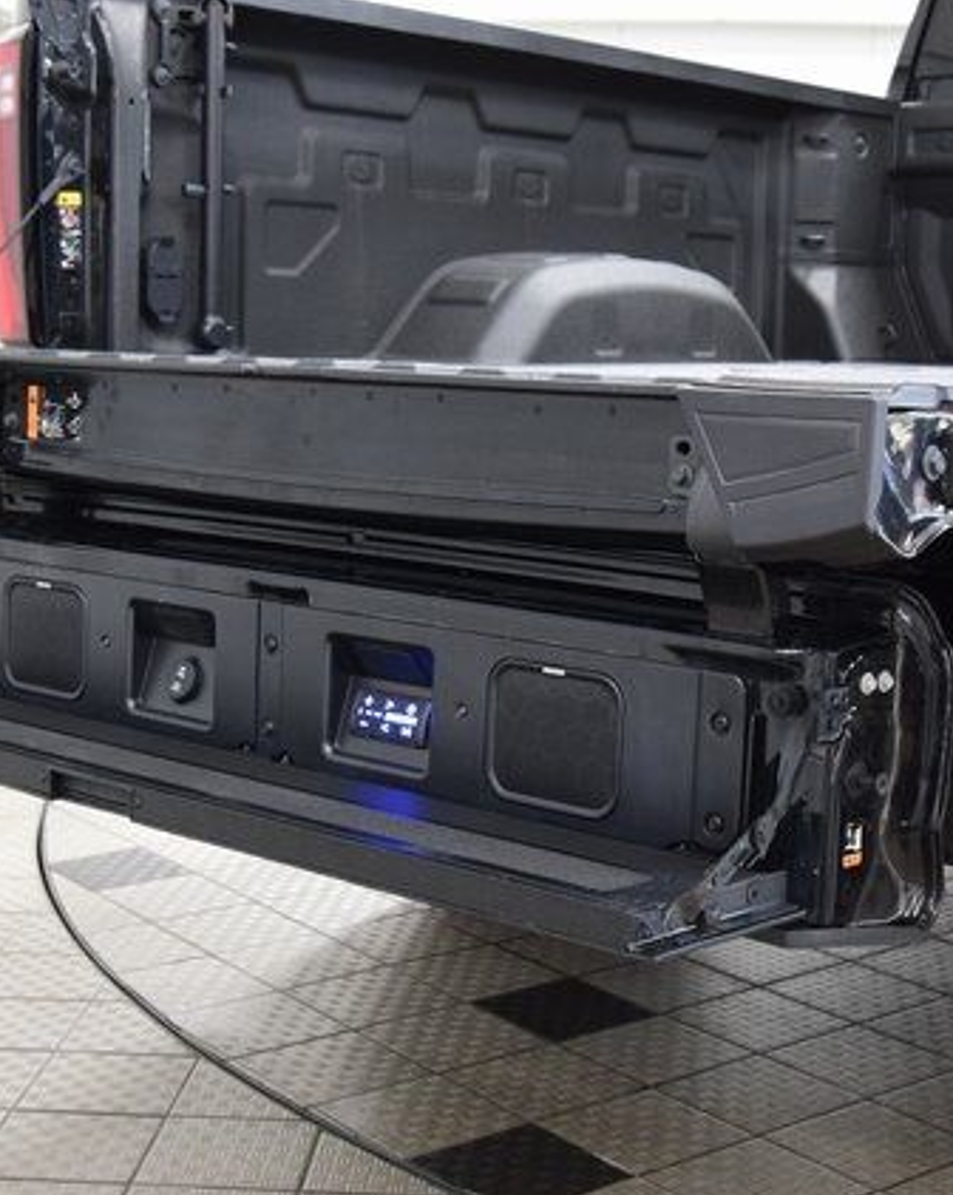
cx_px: 476
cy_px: 600
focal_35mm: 60
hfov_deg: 25.4
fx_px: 2118
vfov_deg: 31.5
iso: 1600
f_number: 6.3
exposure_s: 1/15
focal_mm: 28
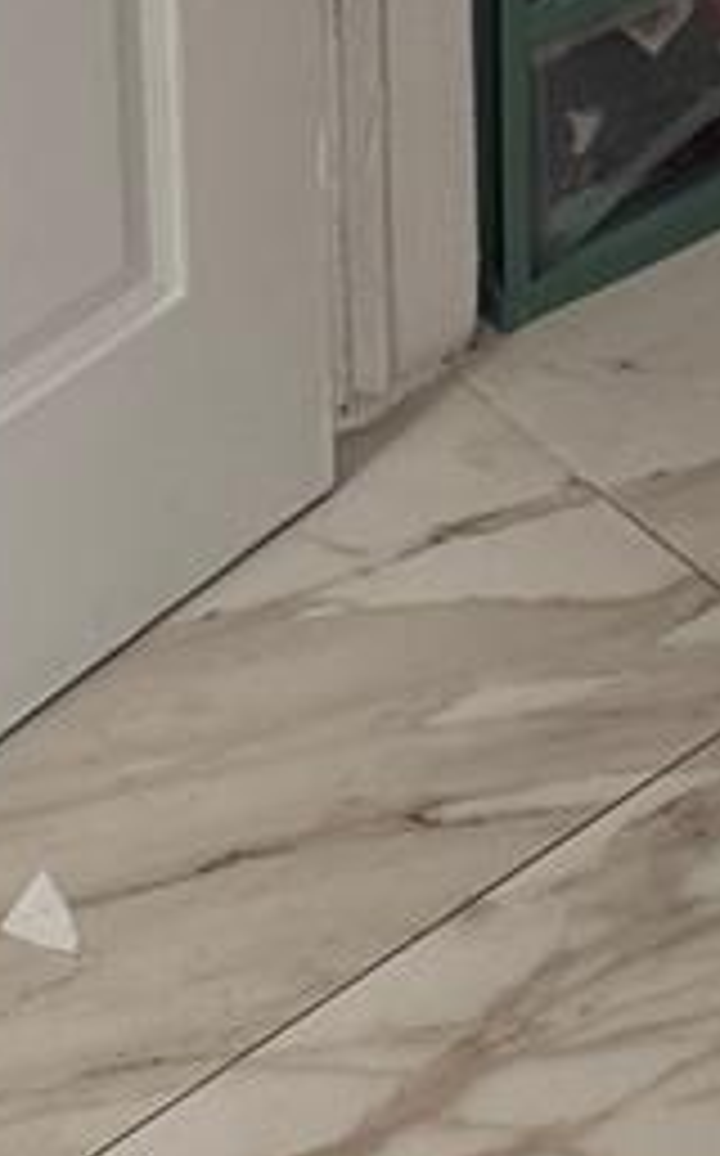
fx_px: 3747
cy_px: -1214
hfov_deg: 10.9
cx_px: 666
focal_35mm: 119
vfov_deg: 14.4
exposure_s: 1/60
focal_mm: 6.76
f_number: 1.78
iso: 200
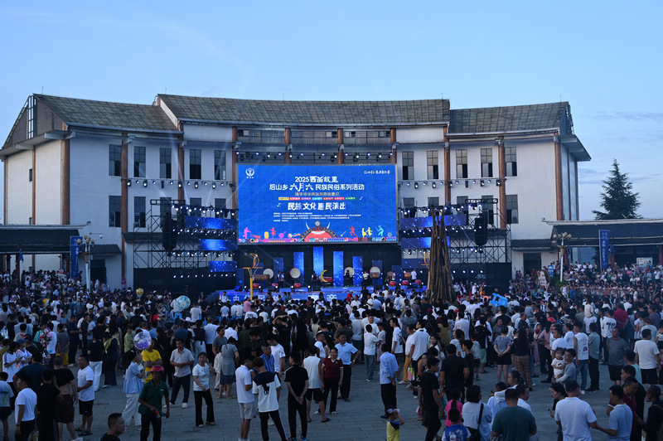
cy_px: 220
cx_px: 332
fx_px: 773
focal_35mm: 42
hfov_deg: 46.4
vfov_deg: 31.8
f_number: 3.5
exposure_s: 1/400
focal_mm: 42
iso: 400
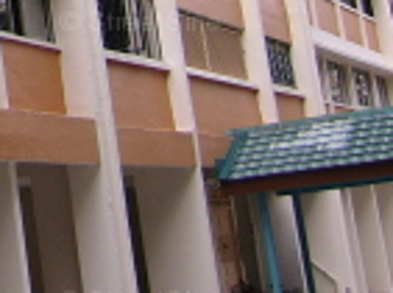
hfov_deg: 13.2
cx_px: -290
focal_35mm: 137
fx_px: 1551
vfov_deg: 10.1
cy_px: -254
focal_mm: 5.95
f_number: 2.8
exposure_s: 1/272
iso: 50
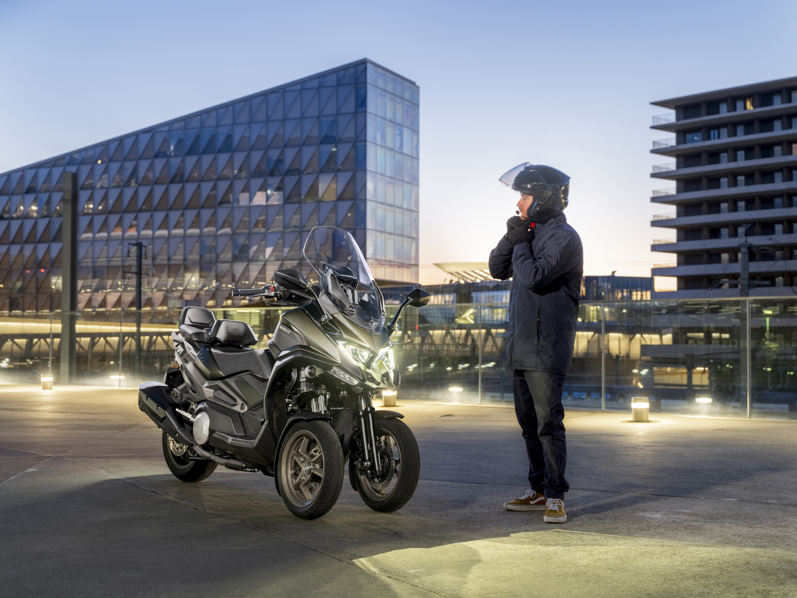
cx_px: 398
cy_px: 299
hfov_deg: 40.4
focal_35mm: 47
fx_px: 1082
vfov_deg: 30.9
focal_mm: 59.6
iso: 400
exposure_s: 1/50
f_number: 7.1
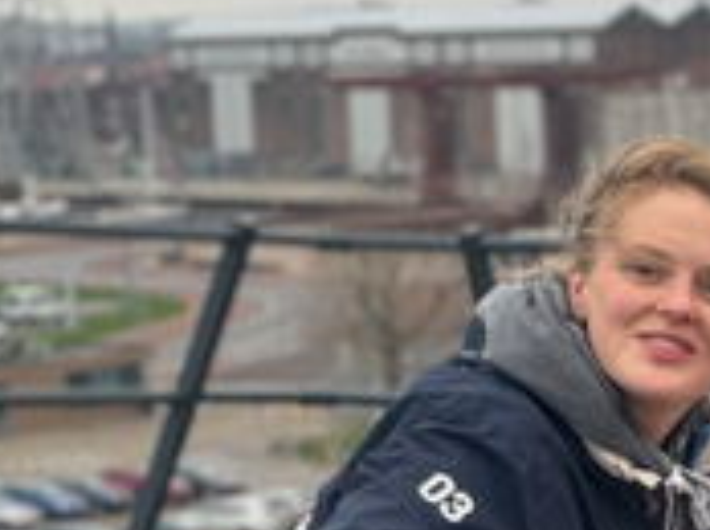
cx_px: 861
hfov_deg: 12.4
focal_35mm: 156
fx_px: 3195
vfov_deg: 9.3
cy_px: 669
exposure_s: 1/639
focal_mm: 6.86
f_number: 1.78
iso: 64
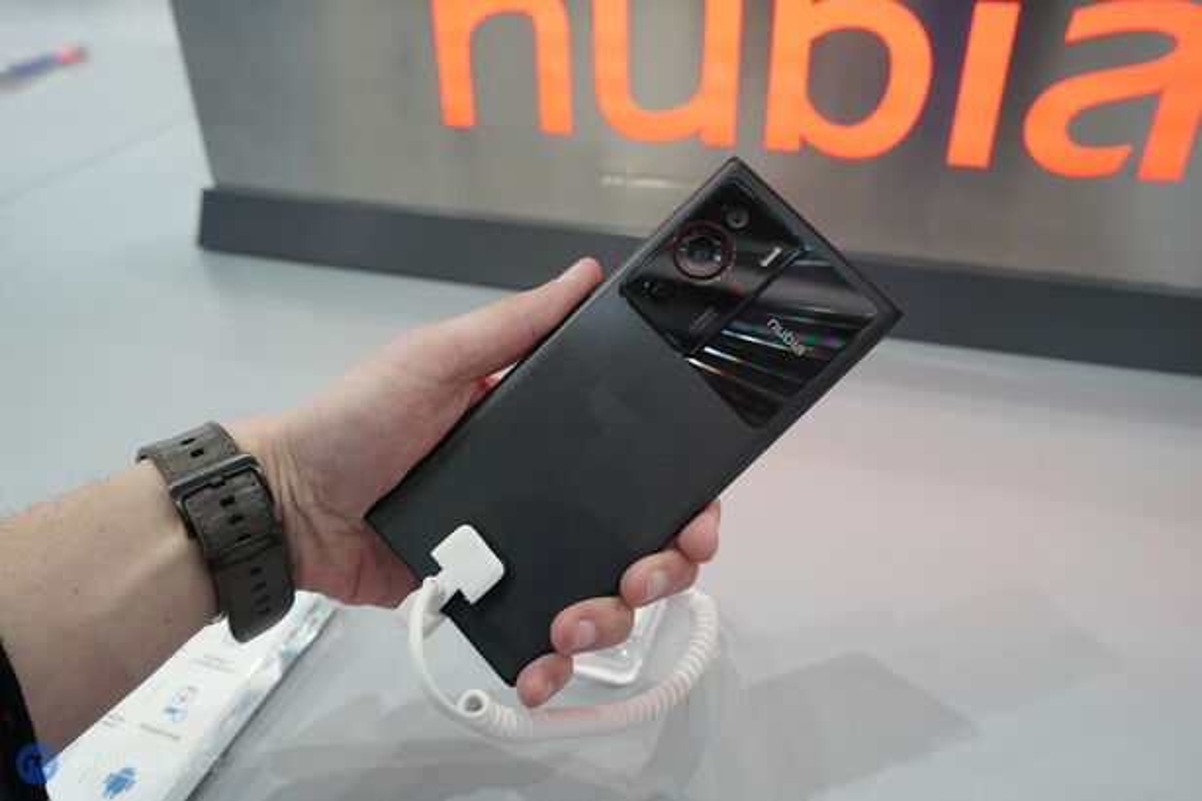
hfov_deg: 65.5
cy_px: 400
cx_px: 601
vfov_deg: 46.4
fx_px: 935
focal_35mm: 28
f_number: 6.3
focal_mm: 28
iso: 4000
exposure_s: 1/160
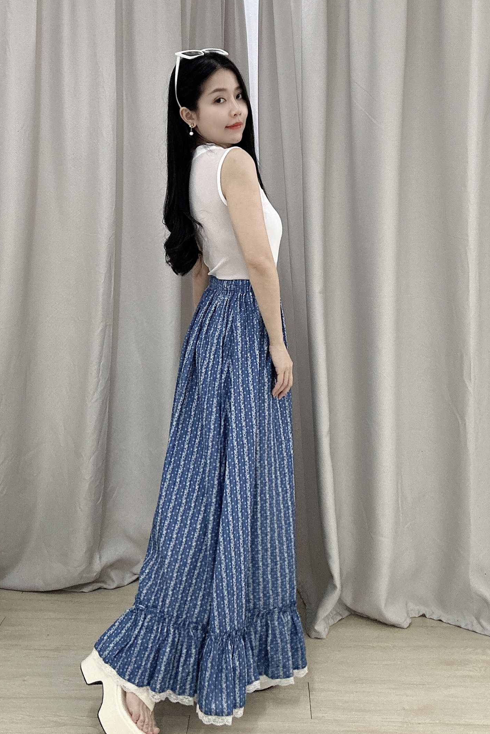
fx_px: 551
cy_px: 384
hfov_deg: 47.8
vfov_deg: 67.3
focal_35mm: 27
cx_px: 208
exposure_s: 1/50
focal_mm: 2.69
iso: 100
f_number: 1.9
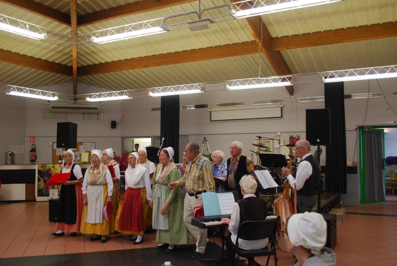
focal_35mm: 33
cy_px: 133
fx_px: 365
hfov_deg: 57.1
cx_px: 198
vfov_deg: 40.1
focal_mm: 22
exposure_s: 1/30
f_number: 4
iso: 200
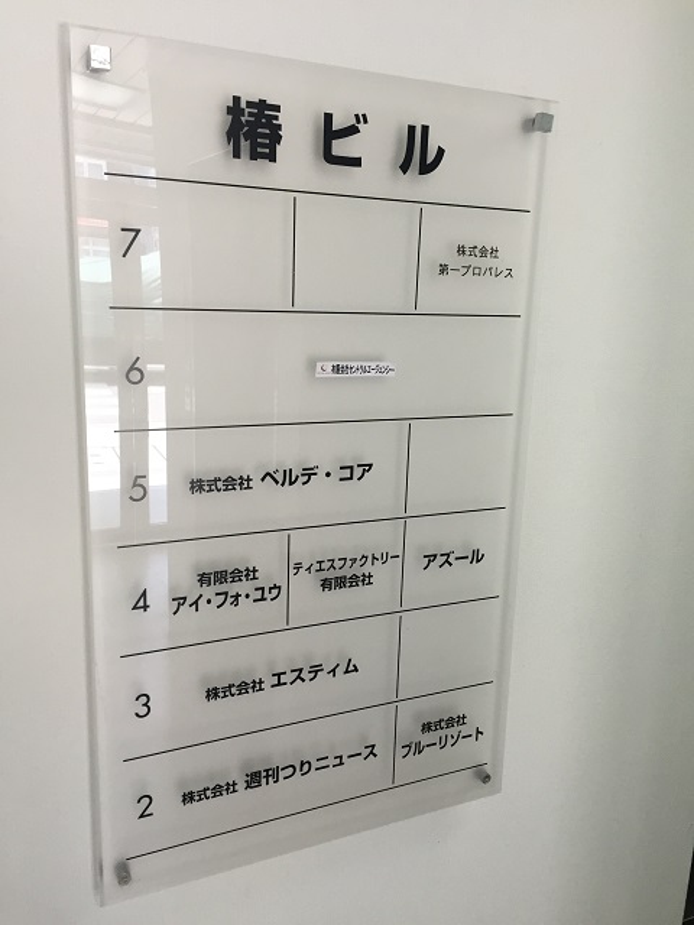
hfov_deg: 48.2
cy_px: 462
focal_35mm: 29
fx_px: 775
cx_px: 347
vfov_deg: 61.7
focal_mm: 4.15
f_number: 2.2
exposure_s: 1/30
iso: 40
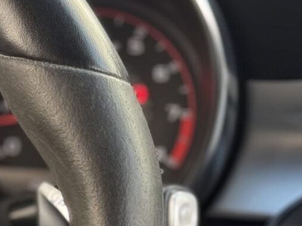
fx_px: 2111
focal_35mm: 242
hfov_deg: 7.9
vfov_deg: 6.1
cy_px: 271
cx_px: -232
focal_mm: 6.76
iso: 125
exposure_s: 1/232
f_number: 1.78
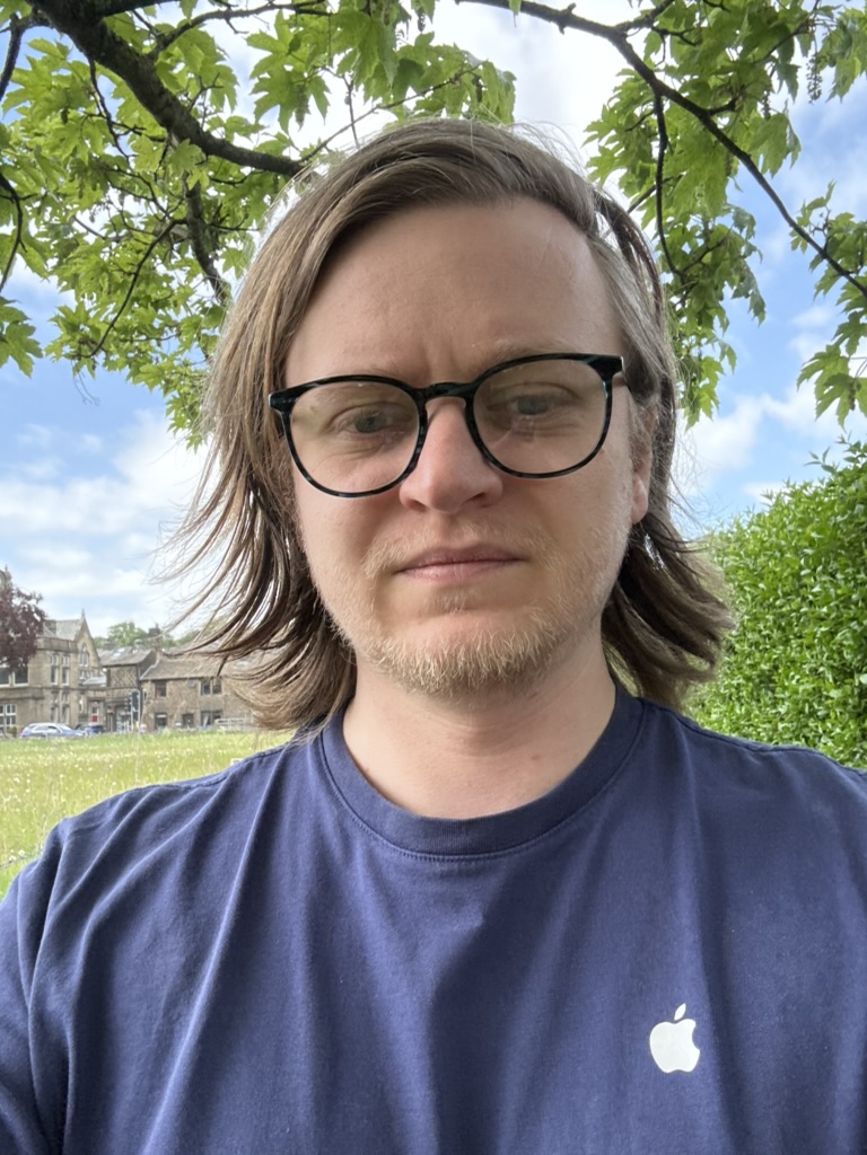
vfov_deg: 60.0
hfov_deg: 46.8
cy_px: 578
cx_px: 434
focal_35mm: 30
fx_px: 1002
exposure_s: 1/264
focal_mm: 2.69
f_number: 1.9
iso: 40
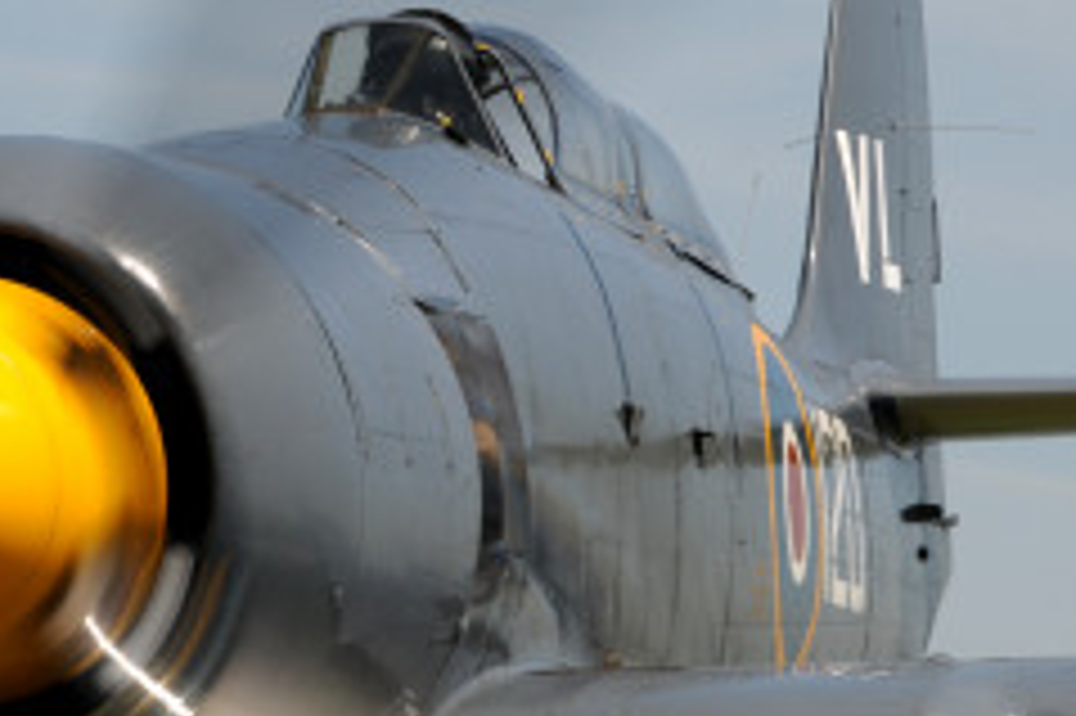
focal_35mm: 337
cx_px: 351
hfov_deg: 6.1
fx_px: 10065
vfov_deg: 4.1
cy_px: 428
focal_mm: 112
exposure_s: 1/200
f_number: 11
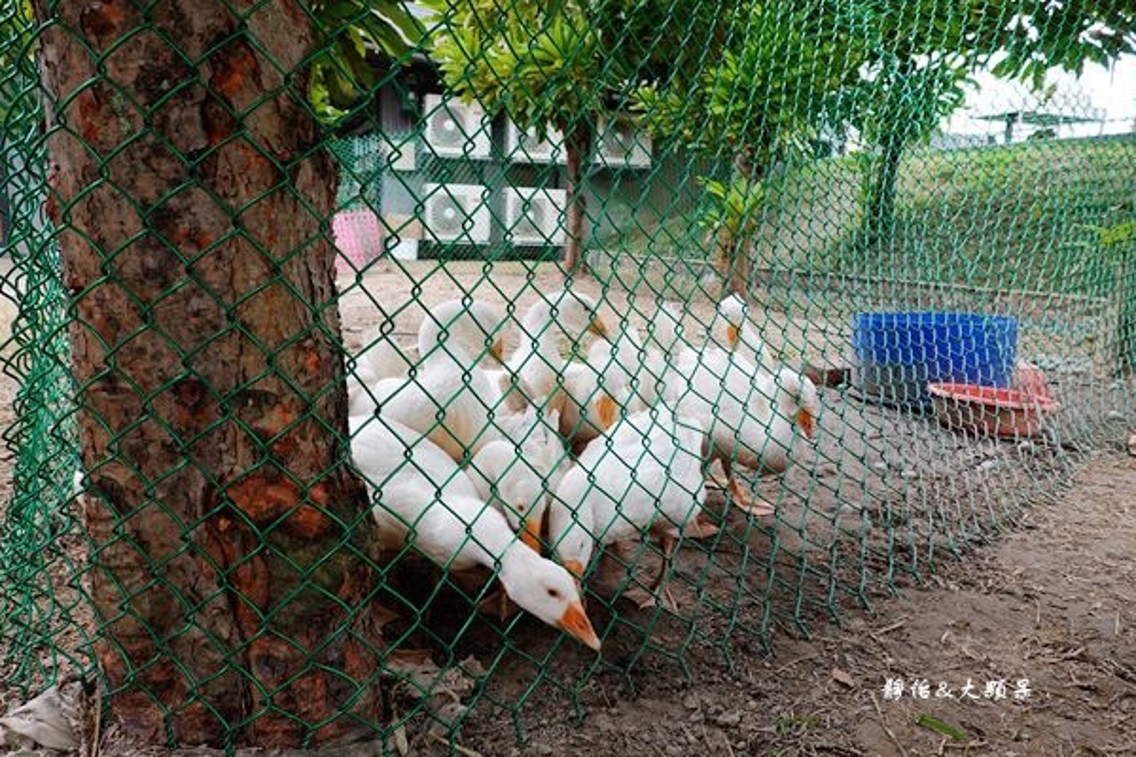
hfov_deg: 69.4
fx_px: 820
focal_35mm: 26
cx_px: 557
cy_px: 393
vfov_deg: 49.5
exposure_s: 1/80
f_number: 2.8
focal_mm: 9
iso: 125
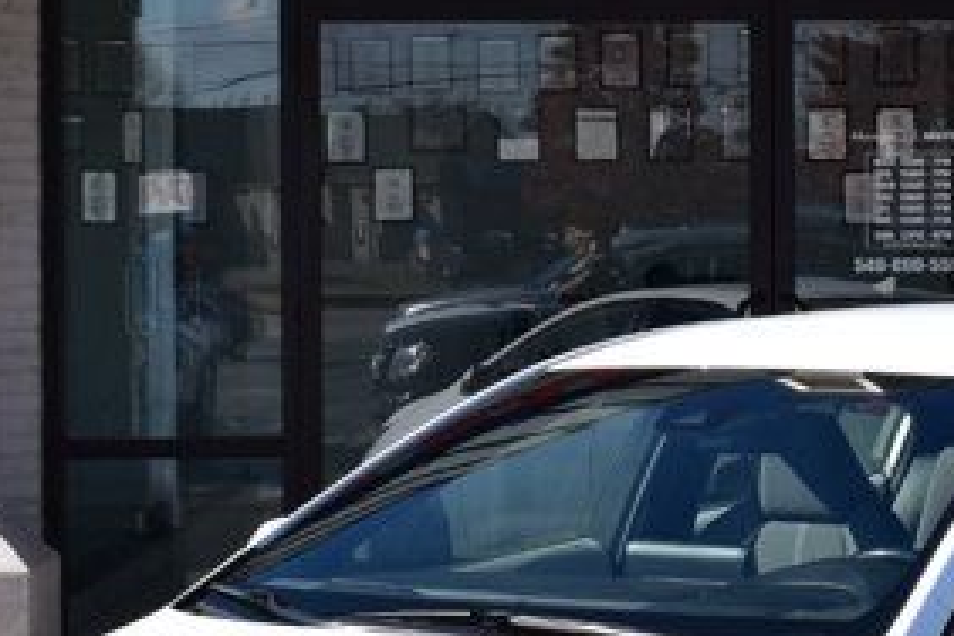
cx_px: 900
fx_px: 4182
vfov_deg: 8.7
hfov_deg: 12.9
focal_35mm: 158
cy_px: 328
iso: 360
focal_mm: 29
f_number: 11
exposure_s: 1/500
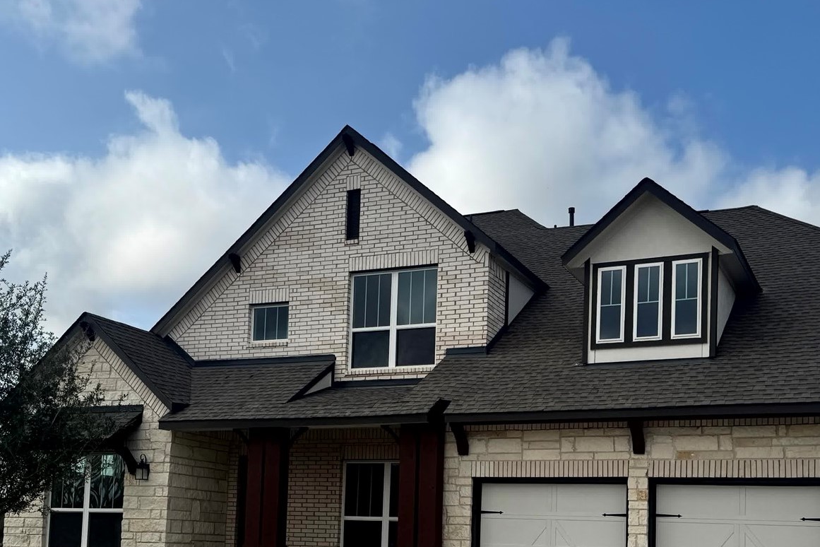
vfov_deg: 29.6
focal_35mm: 44
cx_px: 452
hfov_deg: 44.4
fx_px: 1002
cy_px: 461
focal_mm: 6.76
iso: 80
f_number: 1.78
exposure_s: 1/9009
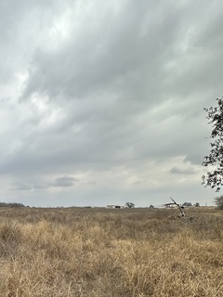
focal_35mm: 28
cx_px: 20
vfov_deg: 56.9
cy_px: 252
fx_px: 241
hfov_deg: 44.9
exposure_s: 1/1490
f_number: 2.2
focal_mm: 2.22
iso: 50
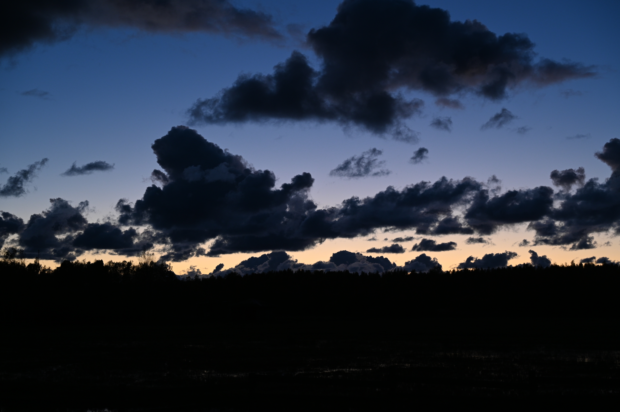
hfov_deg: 35.1
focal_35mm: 57
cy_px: 206
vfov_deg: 23.7
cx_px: 310
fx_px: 981
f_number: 4
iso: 560
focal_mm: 57
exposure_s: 1/100
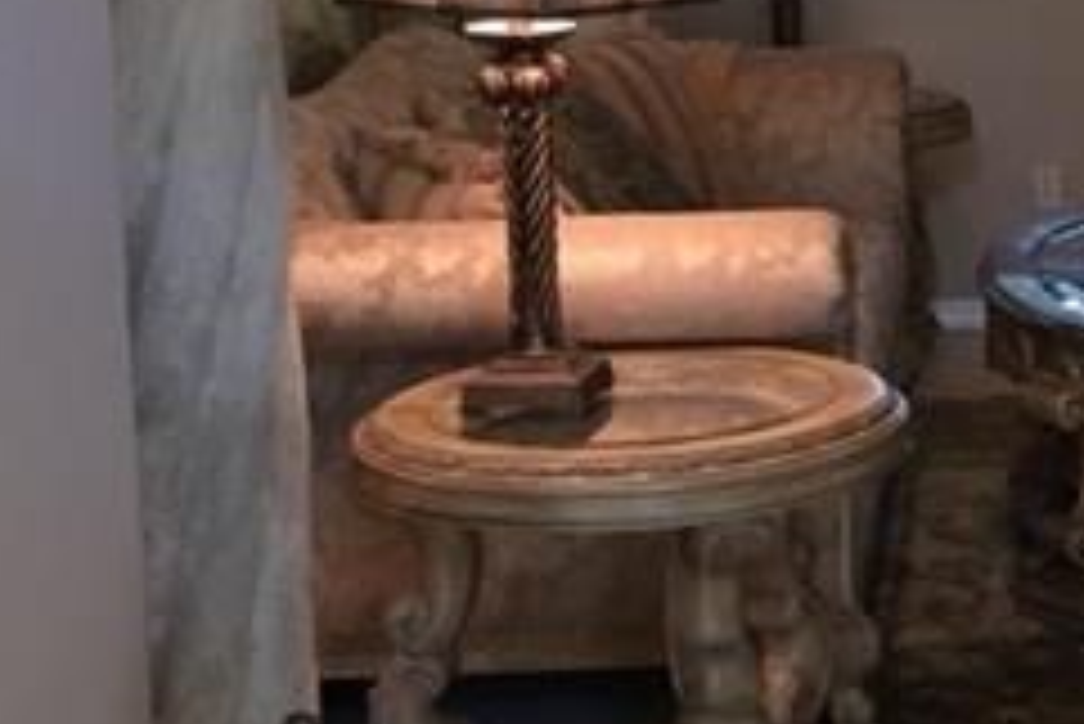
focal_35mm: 96
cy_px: 112
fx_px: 2892
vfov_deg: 14.2
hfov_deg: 20.3
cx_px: 1187
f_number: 2.2
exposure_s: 1/24
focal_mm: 4.15
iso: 100
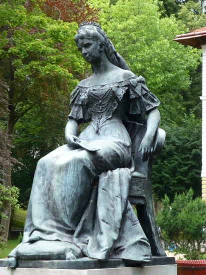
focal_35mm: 115
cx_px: 103
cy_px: 138
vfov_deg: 17.1
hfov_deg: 12.9
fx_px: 912
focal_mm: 20.6
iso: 400
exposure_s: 1/60
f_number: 5.3
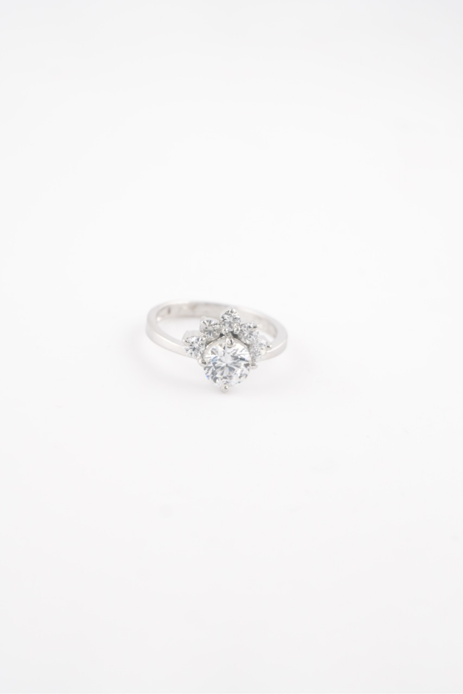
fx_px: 1447
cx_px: 232
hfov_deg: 18.2
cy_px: 347
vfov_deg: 27.0
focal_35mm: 75
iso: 100
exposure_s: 1/40
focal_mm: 50
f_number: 7.1
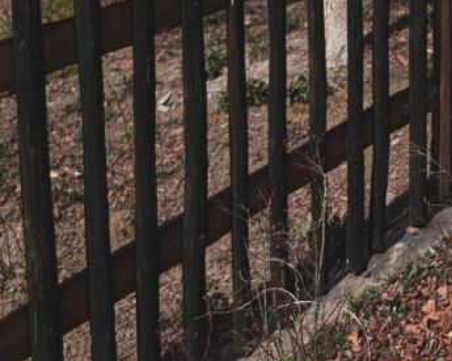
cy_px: -12
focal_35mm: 68
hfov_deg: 26.0
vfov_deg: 21.6
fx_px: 910
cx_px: 487
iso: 18
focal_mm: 6.9
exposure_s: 1/1745
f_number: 1.68
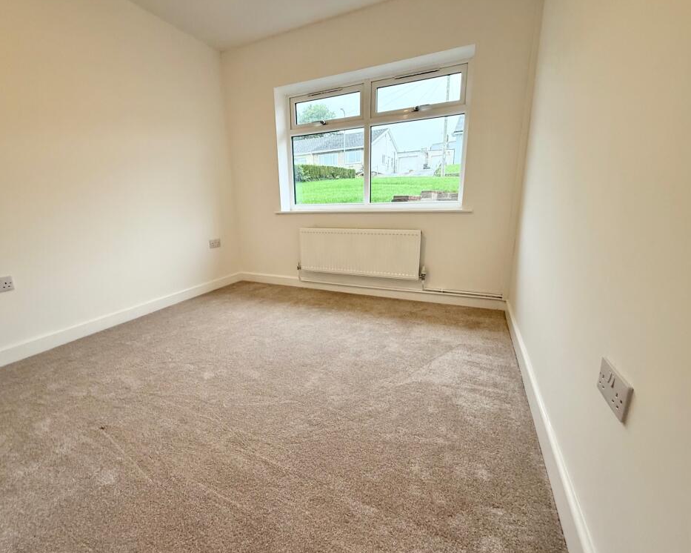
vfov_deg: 84.0
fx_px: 307
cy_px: 276
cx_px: 326
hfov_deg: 96.7
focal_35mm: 15
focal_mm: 2.22
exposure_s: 1/100
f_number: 2.2
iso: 160
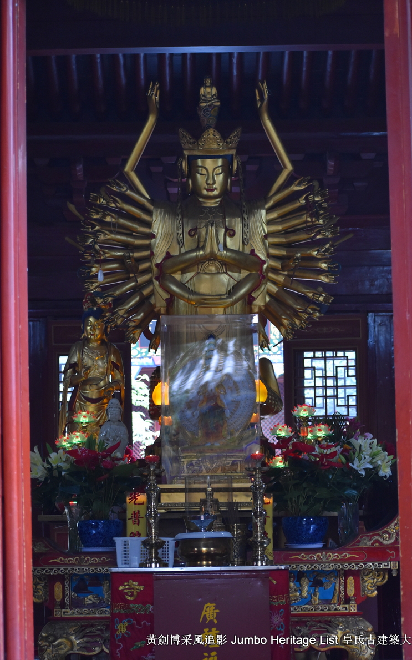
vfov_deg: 19.3
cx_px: 217
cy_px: 328
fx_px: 1940
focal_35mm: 108
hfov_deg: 12.1
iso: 1250
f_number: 4.5
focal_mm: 70
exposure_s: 1/125
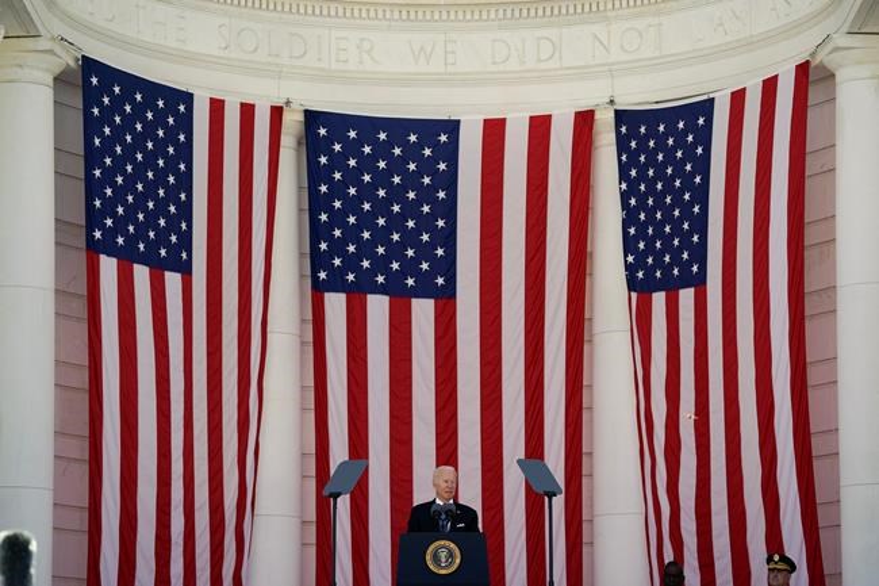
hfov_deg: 15.4
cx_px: 440
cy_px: 293
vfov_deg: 10.3
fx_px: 3246
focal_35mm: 133
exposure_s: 1/1600
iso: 500
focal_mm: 133
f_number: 5.6
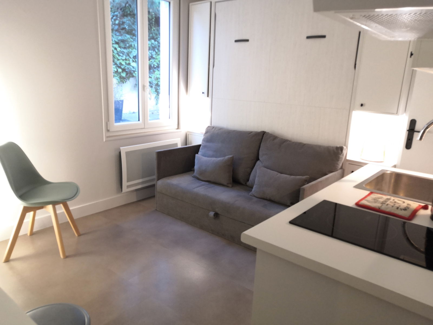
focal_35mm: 27
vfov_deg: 51.4
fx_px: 338
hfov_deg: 65.3
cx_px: 216
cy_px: 162
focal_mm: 3.95
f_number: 1.8
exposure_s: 1/33.3
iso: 320
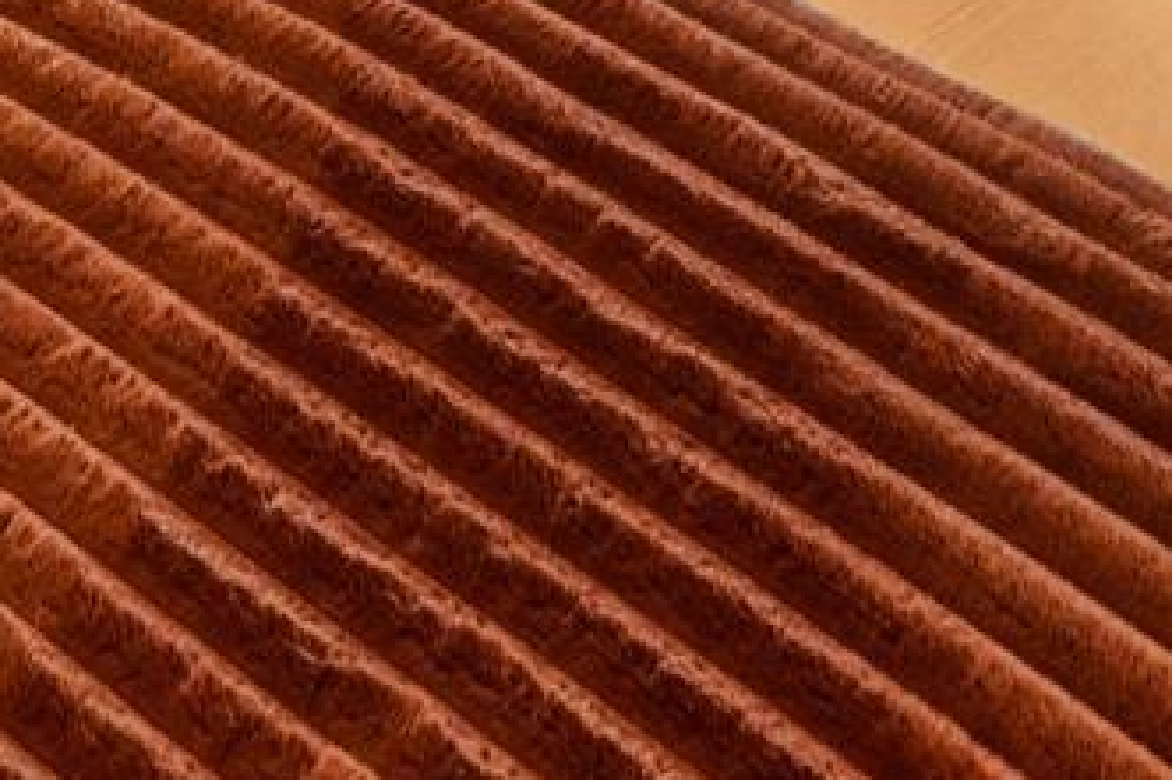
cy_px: -2134
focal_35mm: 113
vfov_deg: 8.3
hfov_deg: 18.1
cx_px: 798
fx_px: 3677
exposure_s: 1/4
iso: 200
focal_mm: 10
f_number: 9
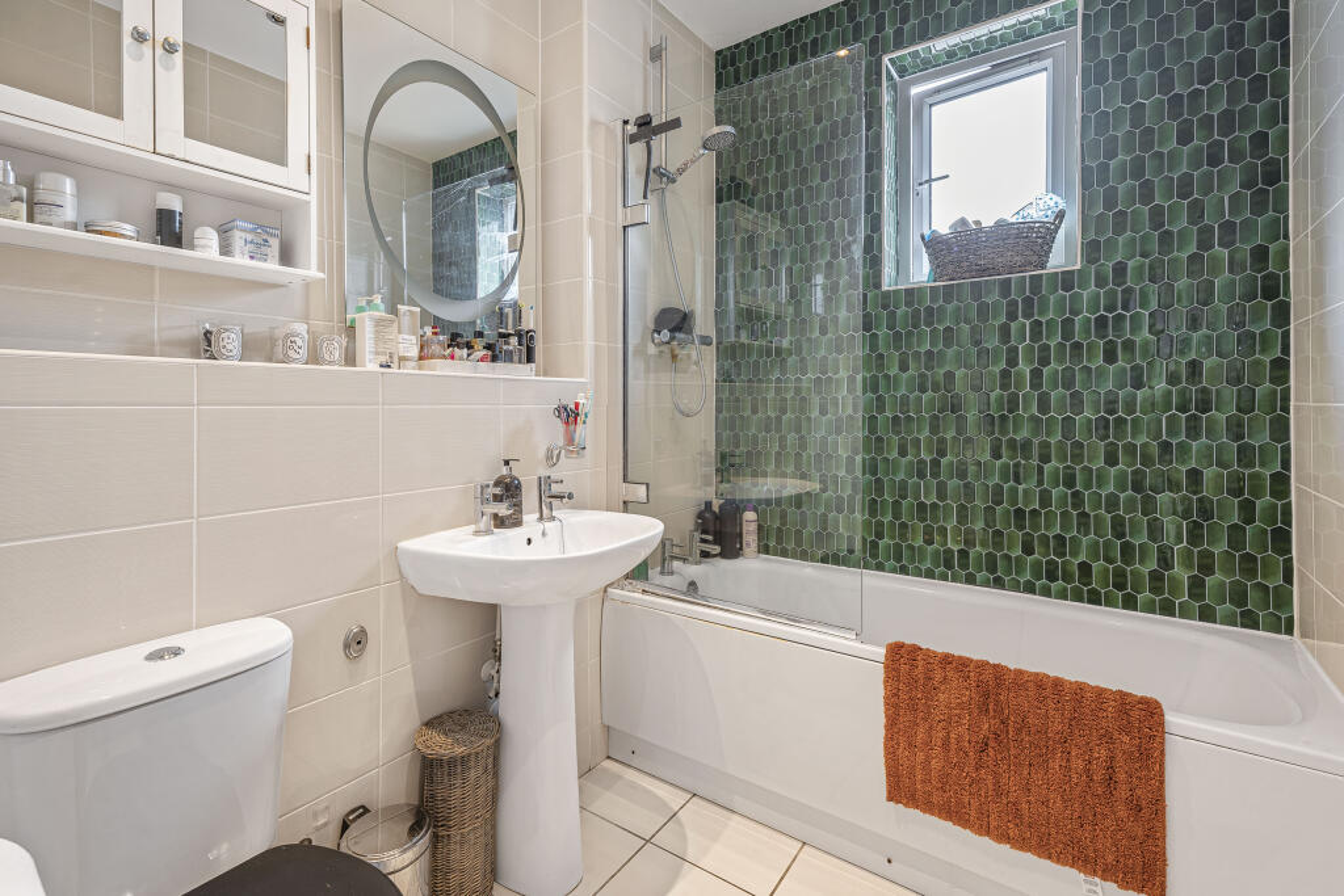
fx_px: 597
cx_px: 672
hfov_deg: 96.7
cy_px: 448
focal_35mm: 16
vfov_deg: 73.8
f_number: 8
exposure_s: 1/3
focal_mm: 16
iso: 100
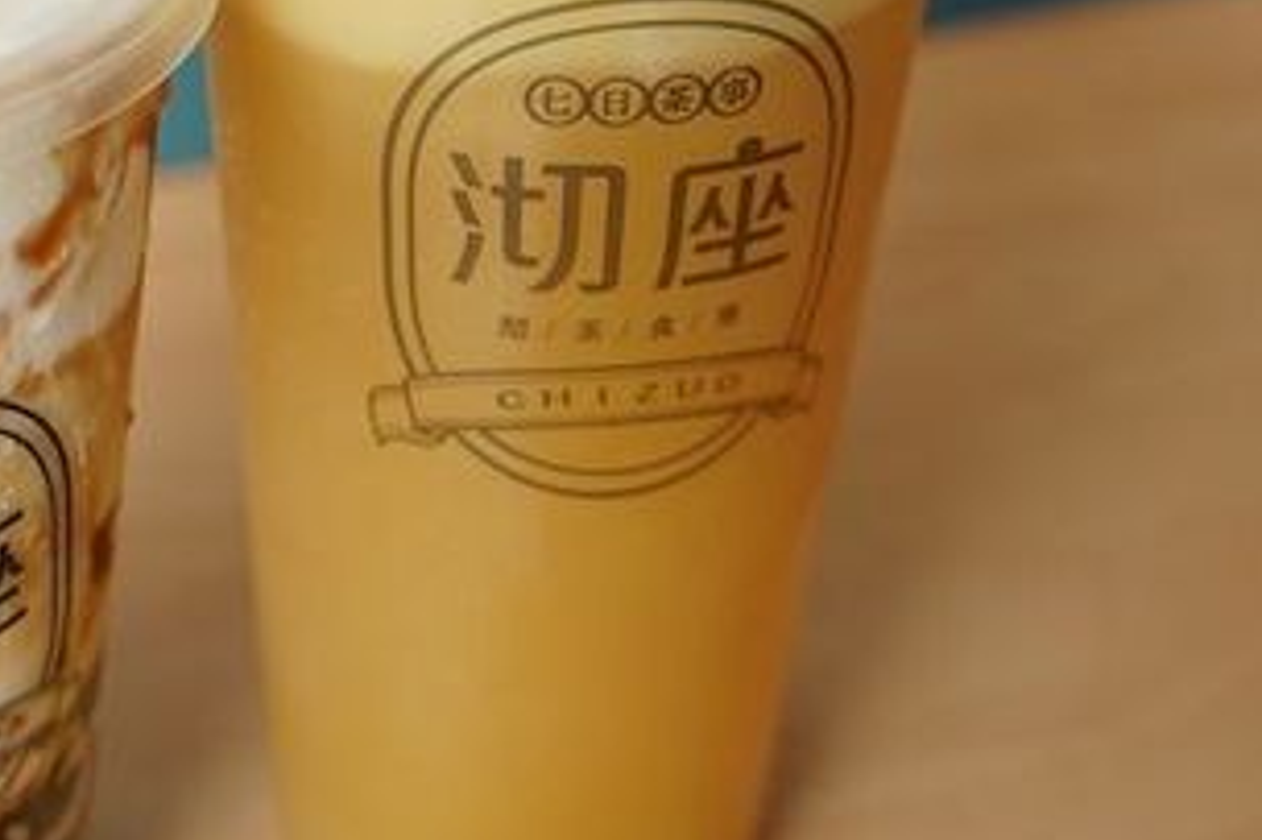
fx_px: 2733
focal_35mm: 78
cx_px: 331
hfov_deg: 25.7
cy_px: 66
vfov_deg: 17.2
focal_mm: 28
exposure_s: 1/800
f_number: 3.5
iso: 400
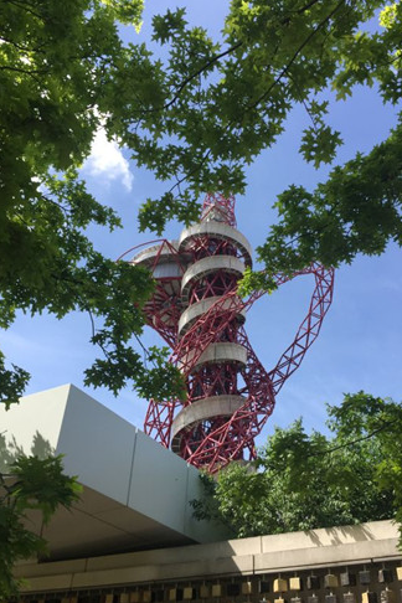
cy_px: 295
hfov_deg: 42.3
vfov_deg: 60.3
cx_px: 218
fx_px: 519
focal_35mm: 31
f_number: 2.2
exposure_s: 1/1236
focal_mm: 4.15
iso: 32
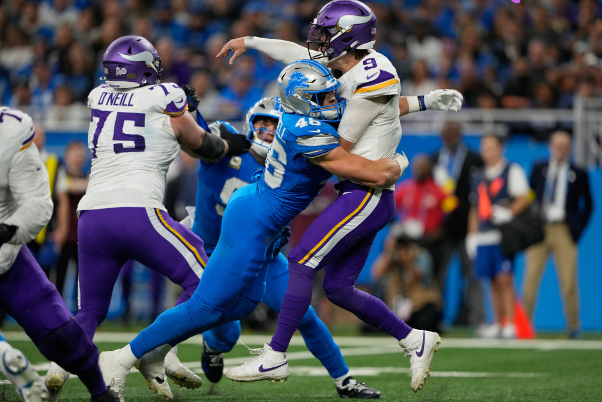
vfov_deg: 3.4
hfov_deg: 5.2
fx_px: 6689
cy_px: 201
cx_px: 301
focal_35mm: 400
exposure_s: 1/2000
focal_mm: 400
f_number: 2.8
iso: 2000
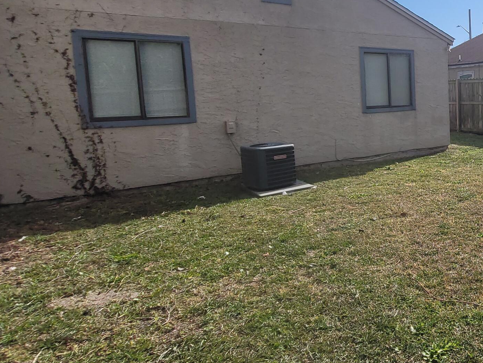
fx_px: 391
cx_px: 479
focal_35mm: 28
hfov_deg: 51.4
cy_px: 137
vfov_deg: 49.3
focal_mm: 2.2
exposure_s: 1/3531
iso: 64
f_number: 2.2
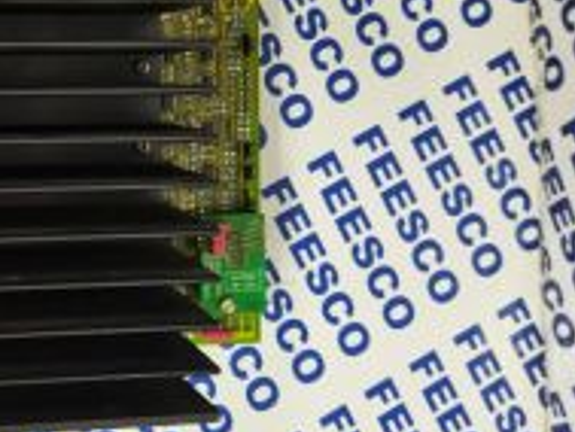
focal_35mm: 55
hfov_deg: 32.5
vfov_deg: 26.2
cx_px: 18
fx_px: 914
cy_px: 94
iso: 1250
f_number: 1.8
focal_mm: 5.58
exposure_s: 1/40
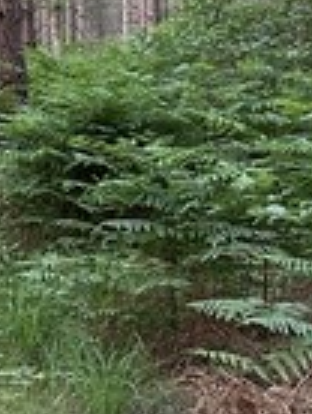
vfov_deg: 18.4
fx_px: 1246
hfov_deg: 13.0
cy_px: 15
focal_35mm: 104
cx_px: -231
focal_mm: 6.86
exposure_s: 1/60
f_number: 1.78
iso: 400
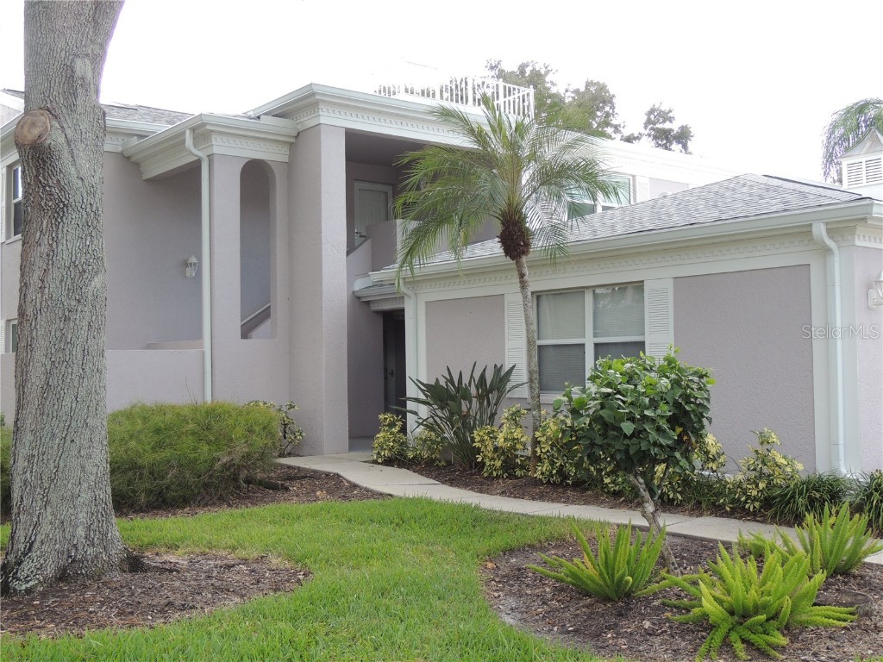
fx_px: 1020
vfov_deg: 36.0
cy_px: 331
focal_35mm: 40
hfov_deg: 46.8
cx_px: 442
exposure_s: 1/250
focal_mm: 7.1
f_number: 3.3
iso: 140
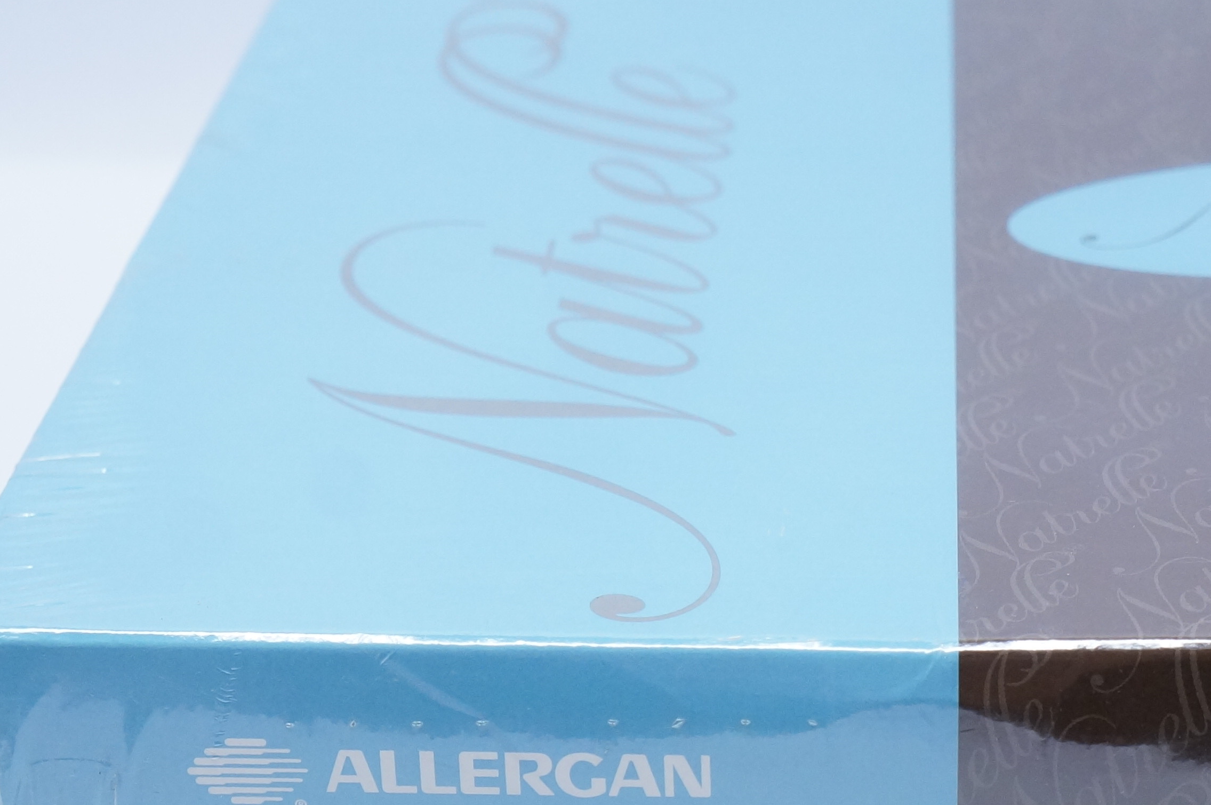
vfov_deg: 14.5
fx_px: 3161
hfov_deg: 21.4
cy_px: 578
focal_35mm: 94
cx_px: 955
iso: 800
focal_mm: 29
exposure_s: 1/50
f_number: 6.3
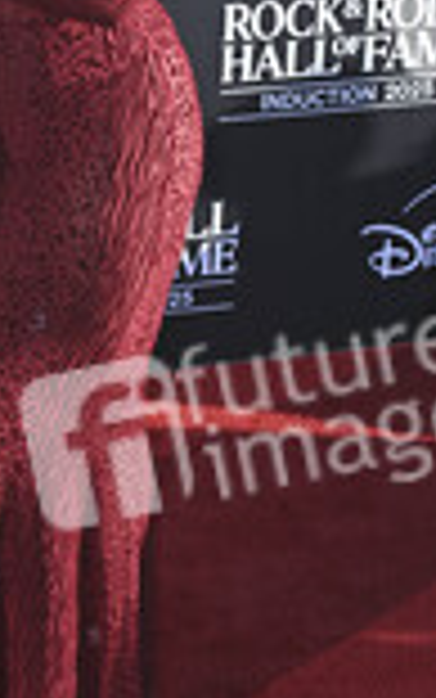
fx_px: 1747
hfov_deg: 13.6
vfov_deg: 22.4
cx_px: -157
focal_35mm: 92
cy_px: 198
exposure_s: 1/320
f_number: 9
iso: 250
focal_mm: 35
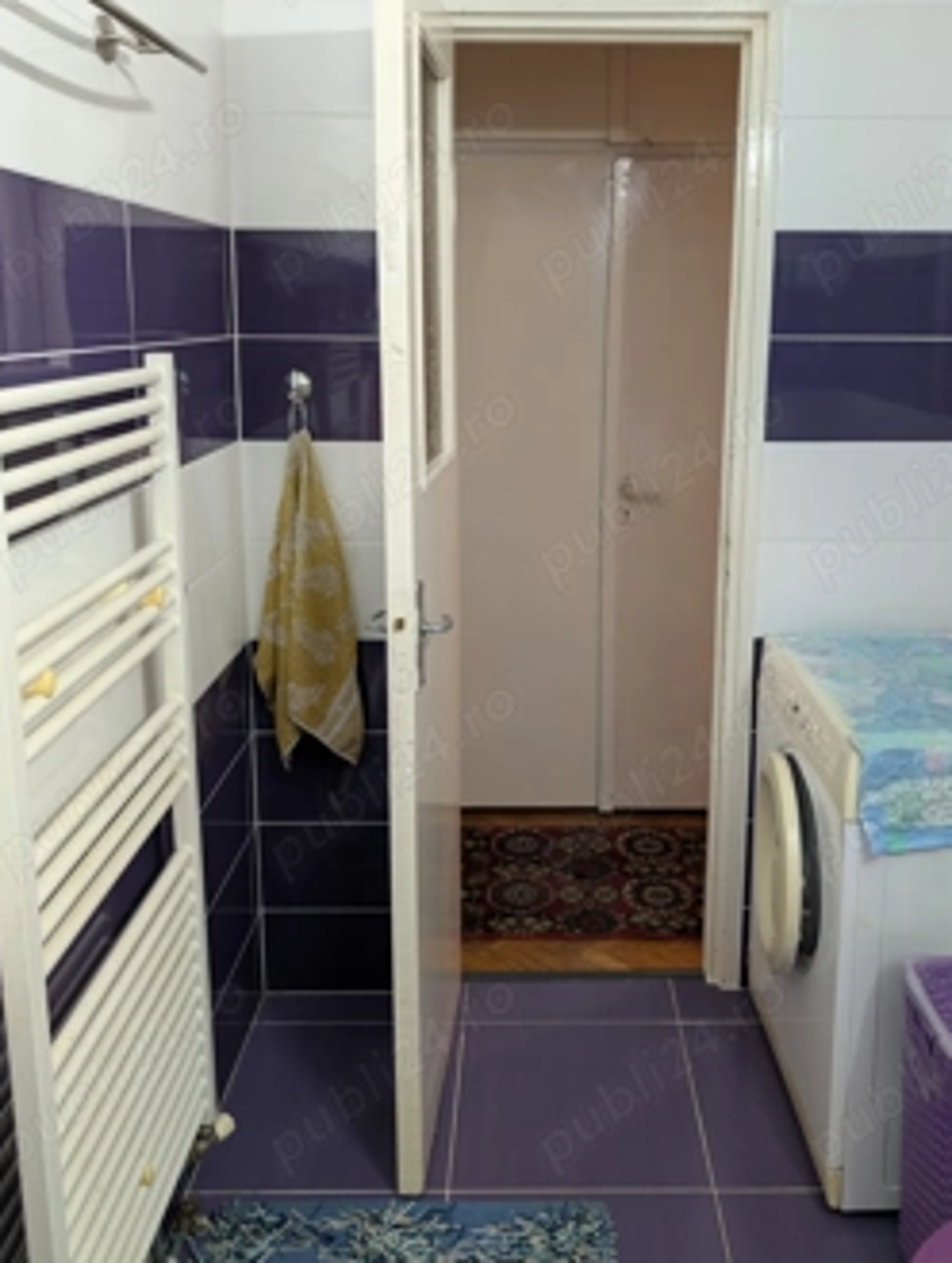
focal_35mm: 29
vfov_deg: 61.3
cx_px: 526
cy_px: 545
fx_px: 1060
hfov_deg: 48.3
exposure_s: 1/15
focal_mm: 6.9
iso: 85
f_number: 1.68
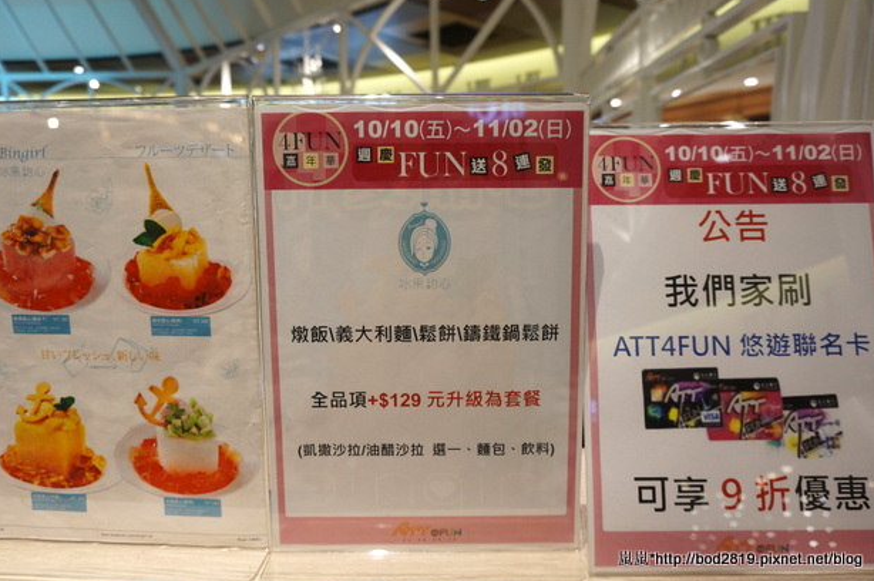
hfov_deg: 71.6
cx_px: 430
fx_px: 606
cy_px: 284
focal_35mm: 25
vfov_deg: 51.2
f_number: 4
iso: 320
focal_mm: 16
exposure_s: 1/60
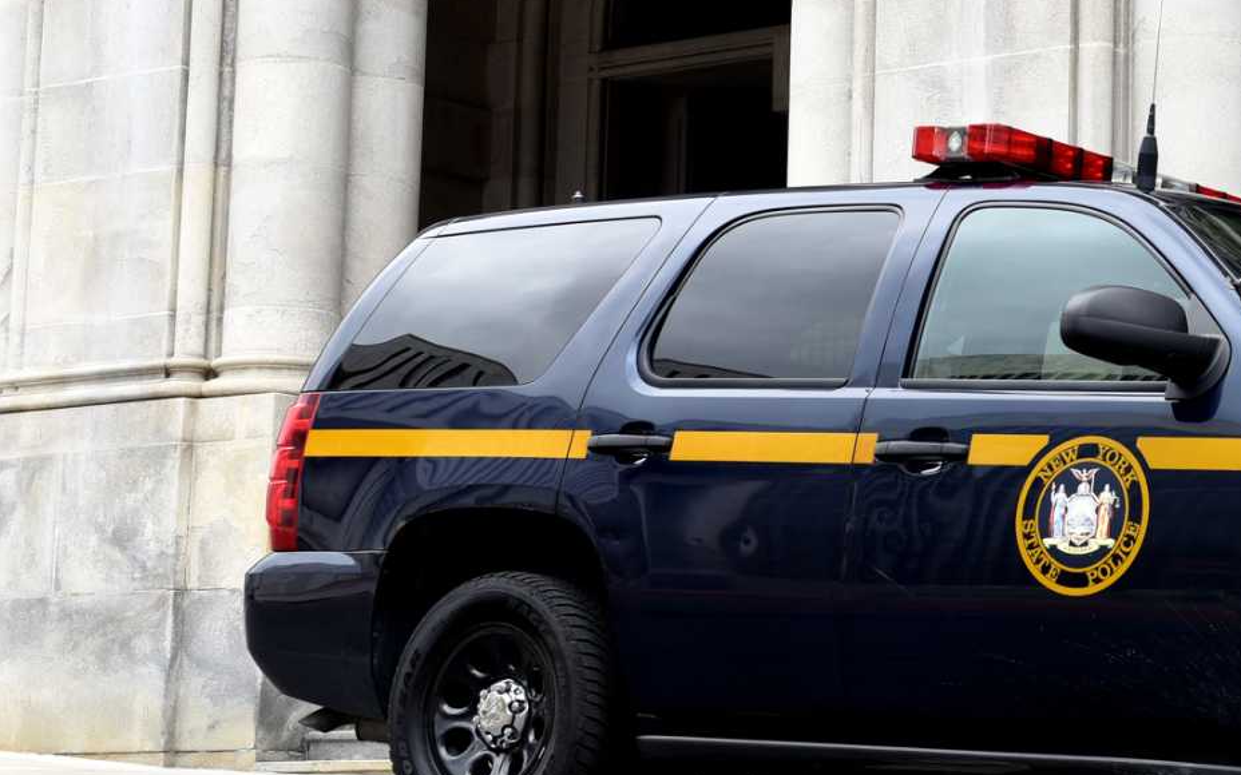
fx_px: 3957
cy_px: 177
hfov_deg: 17.6
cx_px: 1068
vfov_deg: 11.2
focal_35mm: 117
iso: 250
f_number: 6.3
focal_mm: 52
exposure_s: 1/125
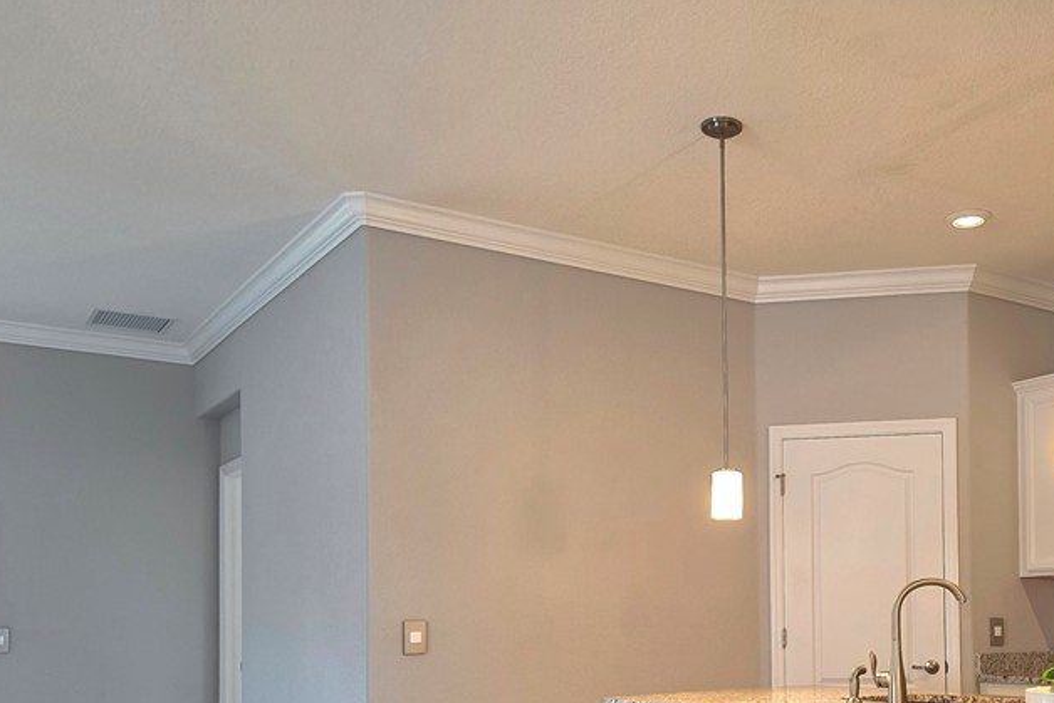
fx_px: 1142
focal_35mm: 39
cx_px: 730
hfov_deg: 48.4
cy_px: 586
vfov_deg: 33.0
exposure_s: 1/120
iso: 250
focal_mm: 6.3
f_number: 1.7
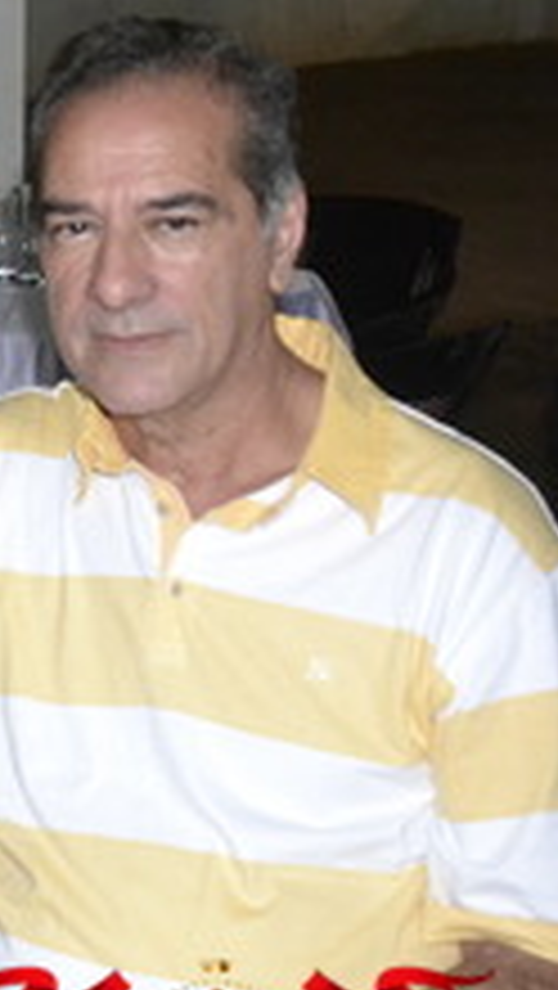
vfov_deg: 25.0
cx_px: -547
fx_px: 2232
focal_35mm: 85
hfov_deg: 12.6
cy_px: 522
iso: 3200
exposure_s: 1/60
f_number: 3.8
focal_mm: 24
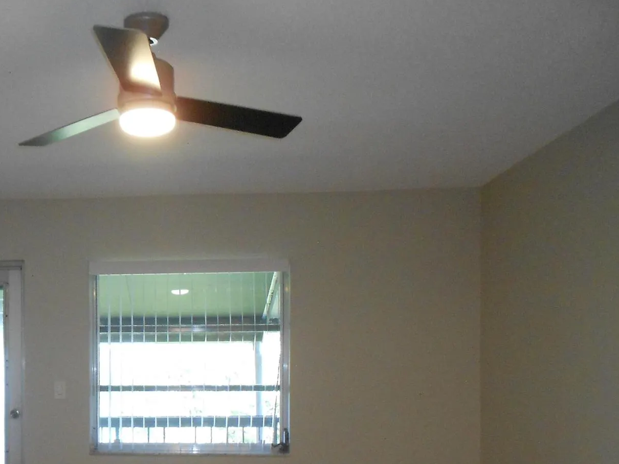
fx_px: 787
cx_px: 108
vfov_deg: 32.0
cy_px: 375
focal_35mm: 44
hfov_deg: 40.8
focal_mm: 4.6
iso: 400
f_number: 3.2
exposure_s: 1/30
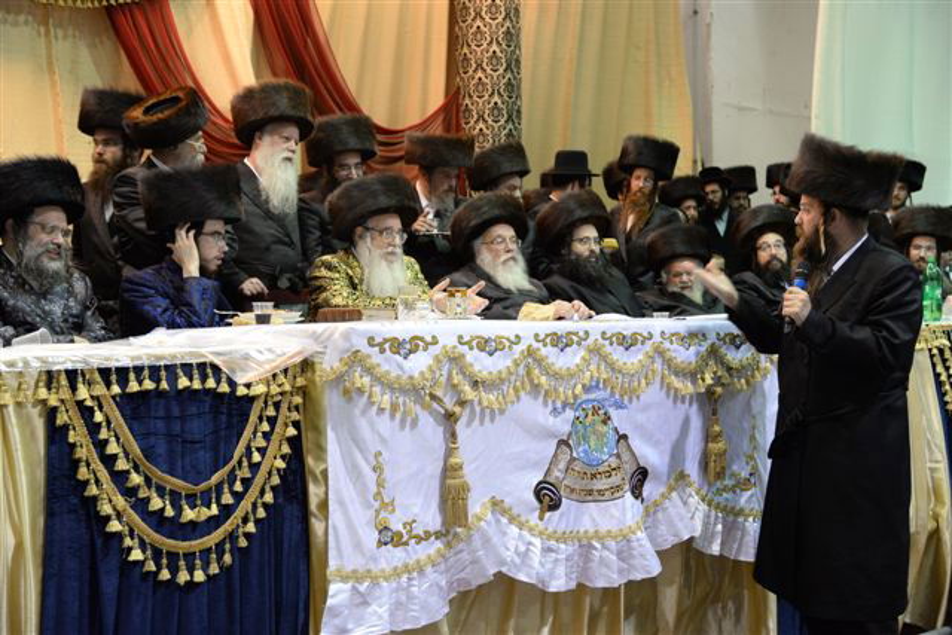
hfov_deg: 39.6
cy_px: 318
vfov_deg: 27.0
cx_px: 476
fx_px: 1322
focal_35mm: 50
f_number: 5
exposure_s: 1/100
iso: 3200
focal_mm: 50
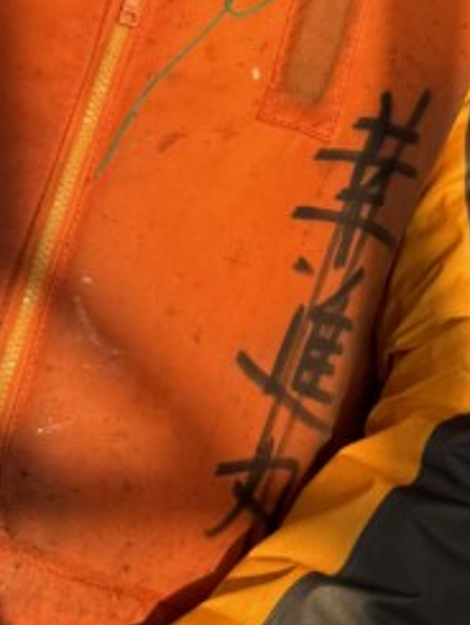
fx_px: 1773
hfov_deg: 15.1
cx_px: 179
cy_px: 212
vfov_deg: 20.0
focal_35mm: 98
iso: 80
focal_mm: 6.76
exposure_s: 1/2415
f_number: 1.78
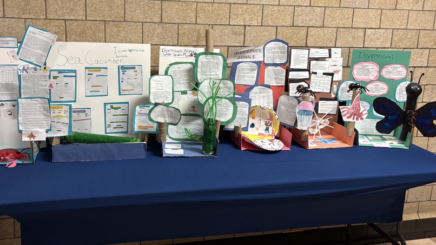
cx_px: 204
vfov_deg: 32.6
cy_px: 88
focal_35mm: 36
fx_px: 416
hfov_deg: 55.3
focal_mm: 5.96
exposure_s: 1/60
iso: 320
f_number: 1.6
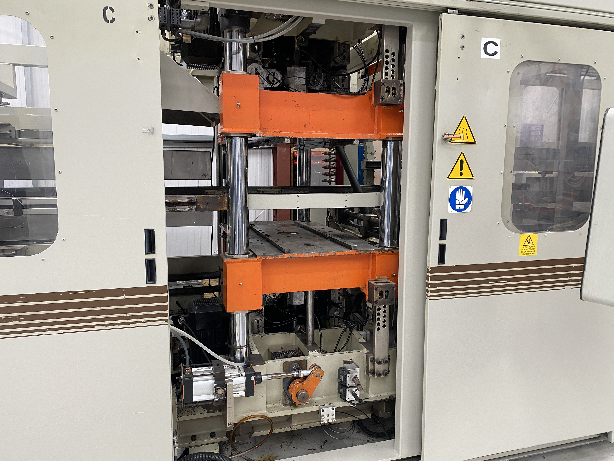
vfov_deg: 53.1
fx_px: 461
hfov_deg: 67.3
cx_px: 307
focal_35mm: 26
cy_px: 230
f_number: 1.8
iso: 80
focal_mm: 4.25
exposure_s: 1/50
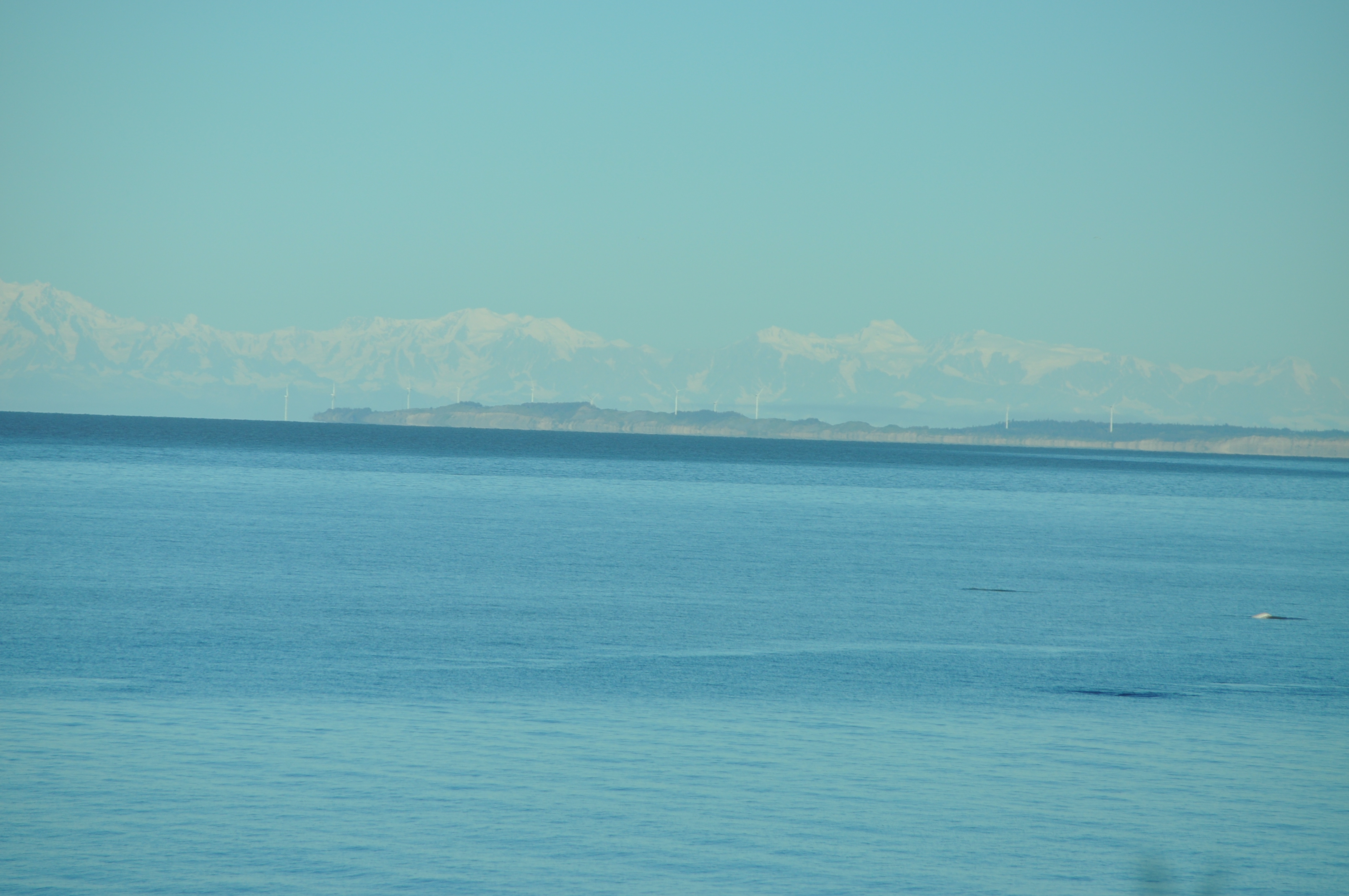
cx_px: 674
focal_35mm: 218
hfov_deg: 9.5
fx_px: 8140
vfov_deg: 6.3
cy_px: 448
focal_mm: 145
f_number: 7.1
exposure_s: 1/800
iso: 200
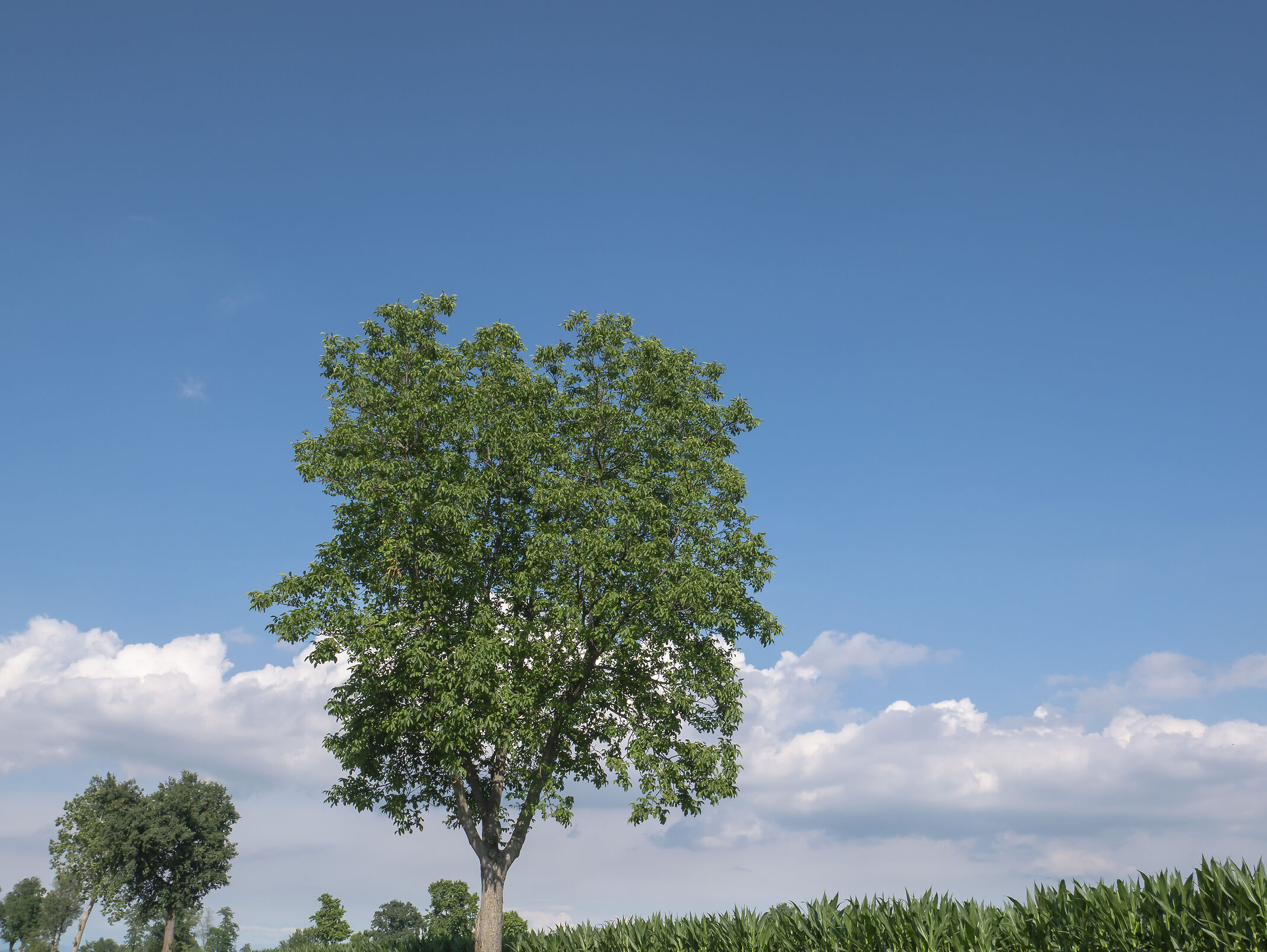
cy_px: 532
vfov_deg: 39.6
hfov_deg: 51.3
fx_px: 1318
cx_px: 627
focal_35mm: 36
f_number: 8
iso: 200
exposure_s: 1/500
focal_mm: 16
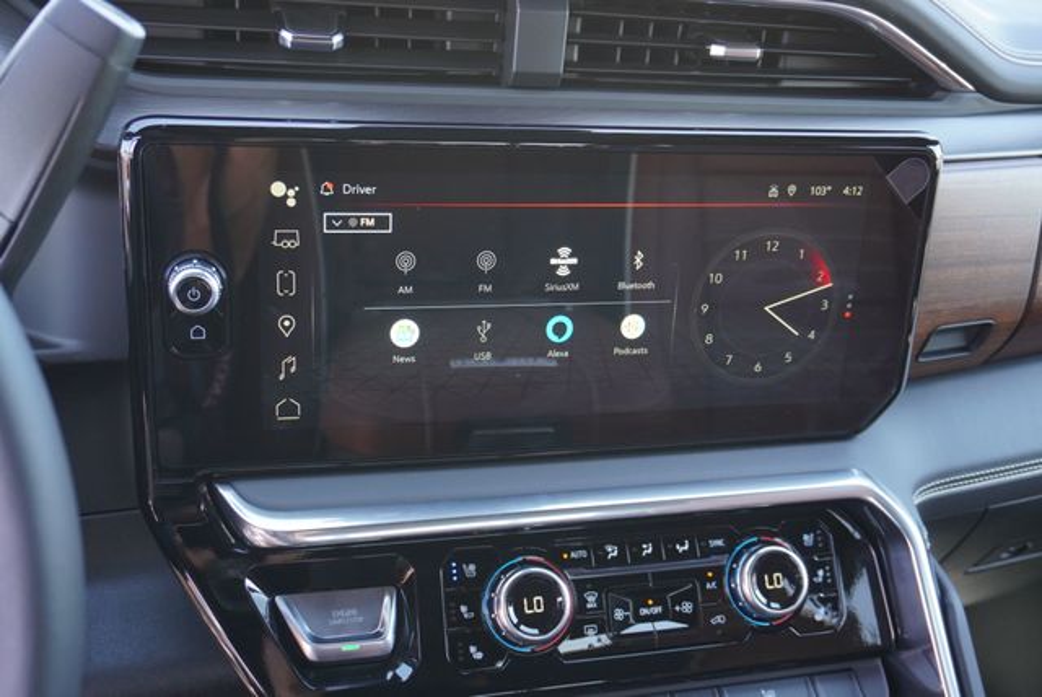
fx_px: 1043
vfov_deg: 36.9
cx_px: 521
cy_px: 348
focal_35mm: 36
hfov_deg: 53.1
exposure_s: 1/60
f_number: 4.5
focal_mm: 24
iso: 400
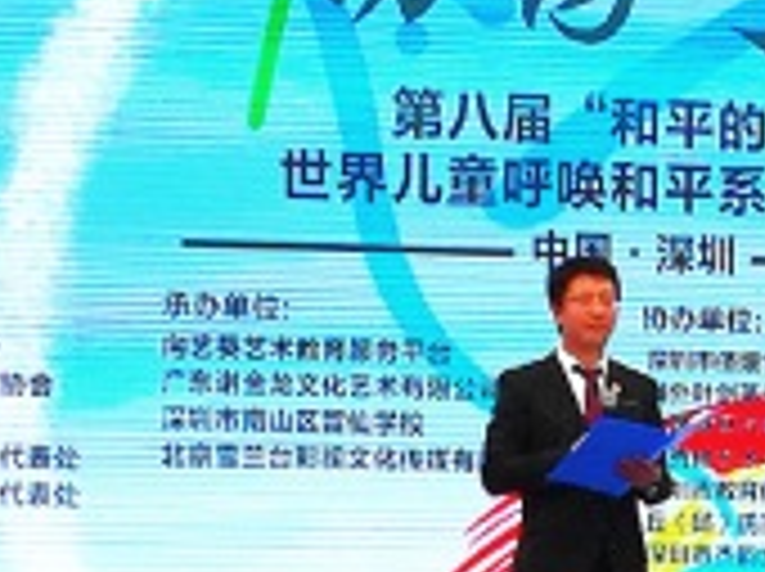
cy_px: 430
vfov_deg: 5.9
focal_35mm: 253
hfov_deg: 7.8
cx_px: 621
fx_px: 5583
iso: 50
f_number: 1.6
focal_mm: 3.95
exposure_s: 1/716
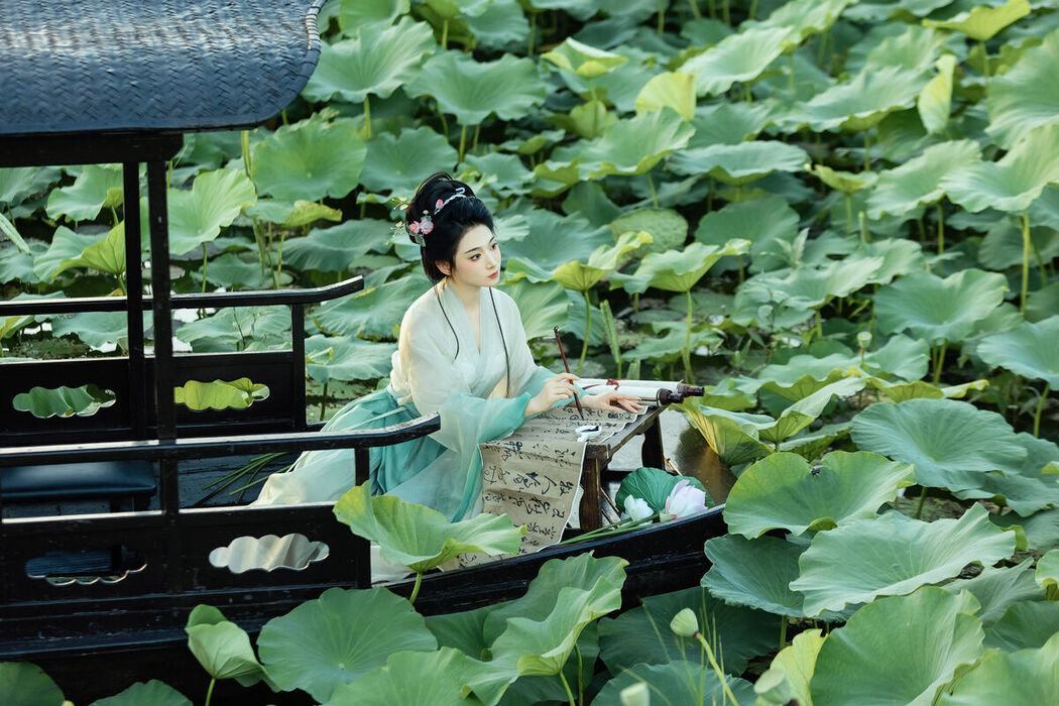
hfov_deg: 19.1
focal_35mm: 107
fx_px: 3147
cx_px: 530
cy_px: 353
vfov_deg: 12.8
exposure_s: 1/160
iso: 640
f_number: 3.5
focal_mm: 108
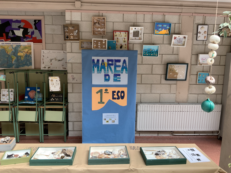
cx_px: 116
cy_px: 86
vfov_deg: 48.2
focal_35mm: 29
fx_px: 194
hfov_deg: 61.7
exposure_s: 1/184
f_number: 1.8
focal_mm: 3
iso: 16
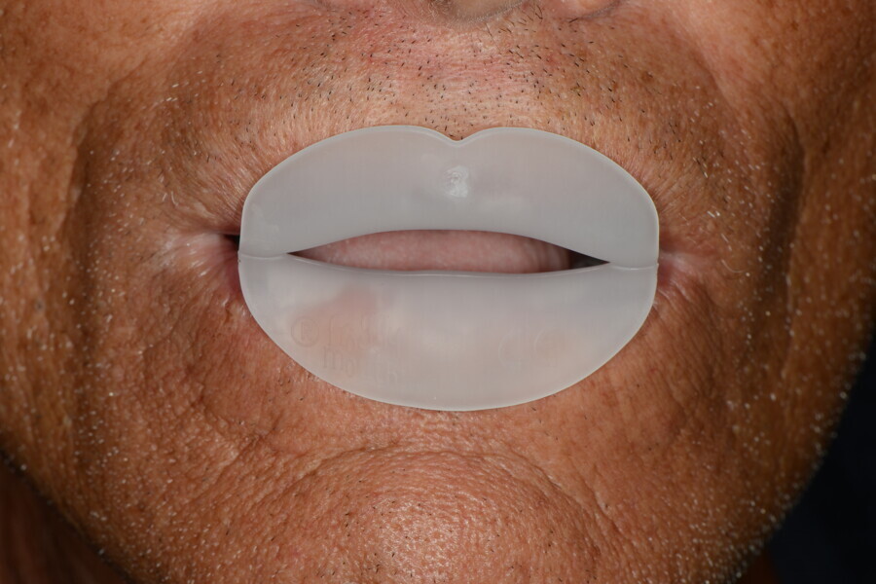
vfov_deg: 13.0
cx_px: 438
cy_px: 292
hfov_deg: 19.5
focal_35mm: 105
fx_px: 2555
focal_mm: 105
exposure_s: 1/60
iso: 200
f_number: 22
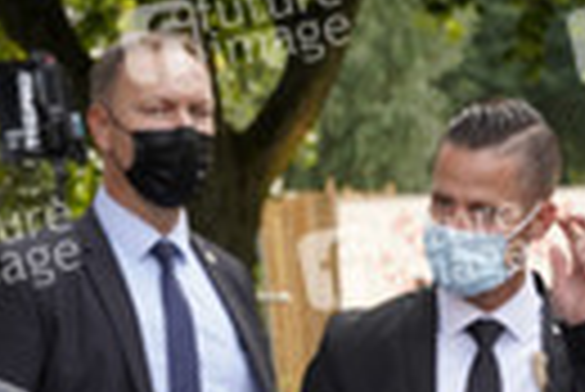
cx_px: 295
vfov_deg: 9.4
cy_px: 595
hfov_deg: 14.4
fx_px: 2310
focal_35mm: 142
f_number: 6.3
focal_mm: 41
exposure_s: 1/160
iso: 250
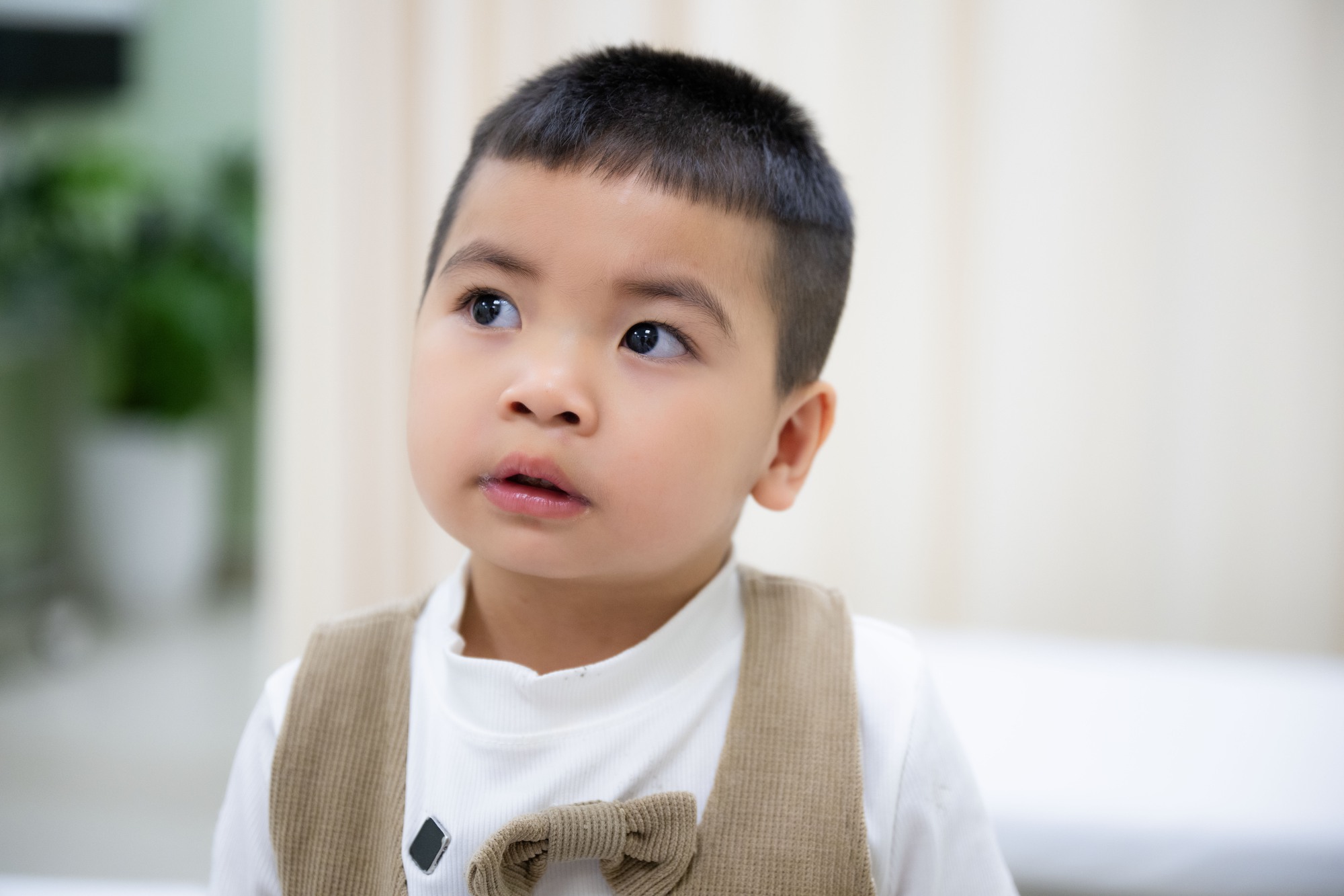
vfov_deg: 19.5
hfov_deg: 28.8
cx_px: 672
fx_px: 2613
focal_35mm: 70
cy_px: 448
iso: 640
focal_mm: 70
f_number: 2.8
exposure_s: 1/250
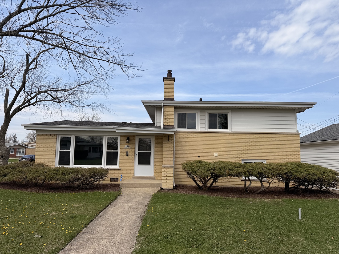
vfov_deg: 56.8
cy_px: 127
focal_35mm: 24
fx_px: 235
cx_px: 170
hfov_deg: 71.6
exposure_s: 1/5319
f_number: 1.78
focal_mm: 6.76
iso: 80
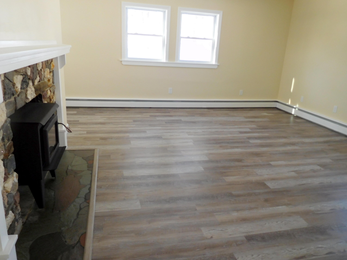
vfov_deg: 54.9
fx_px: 251
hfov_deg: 69.4
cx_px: 174
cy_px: 130
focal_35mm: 25
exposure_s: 1/50
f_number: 3.4
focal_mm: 4.5
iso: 125
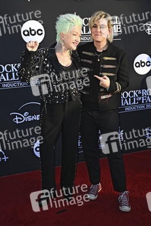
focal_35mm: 42
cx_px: 77
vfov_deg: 46.4
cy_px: 111
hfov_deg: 31.9
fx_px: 264
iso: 320
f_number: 9
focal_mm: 41
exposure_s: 1/320
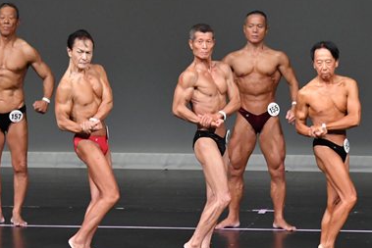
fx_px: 3949
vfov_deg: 3.6
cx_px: 212
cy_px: 152
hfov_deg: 5.4
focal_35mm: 382
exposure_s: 1/400
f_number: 5.6
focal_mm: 125
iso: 4000
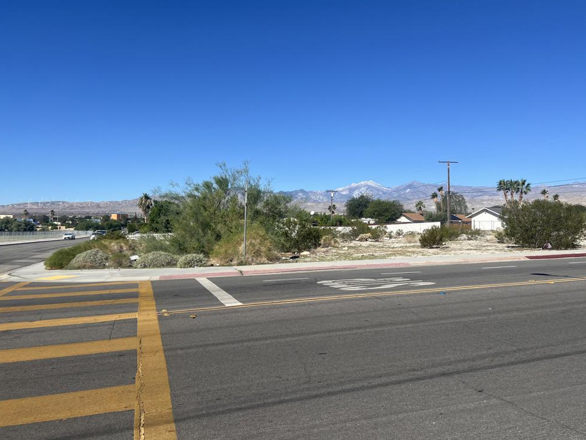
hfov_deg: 65.3
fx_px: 457
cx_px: 298
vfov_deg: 51.4
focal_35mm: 27
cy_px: 214
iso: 50
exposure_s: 1/6579
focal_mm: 5.7
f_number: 1.5
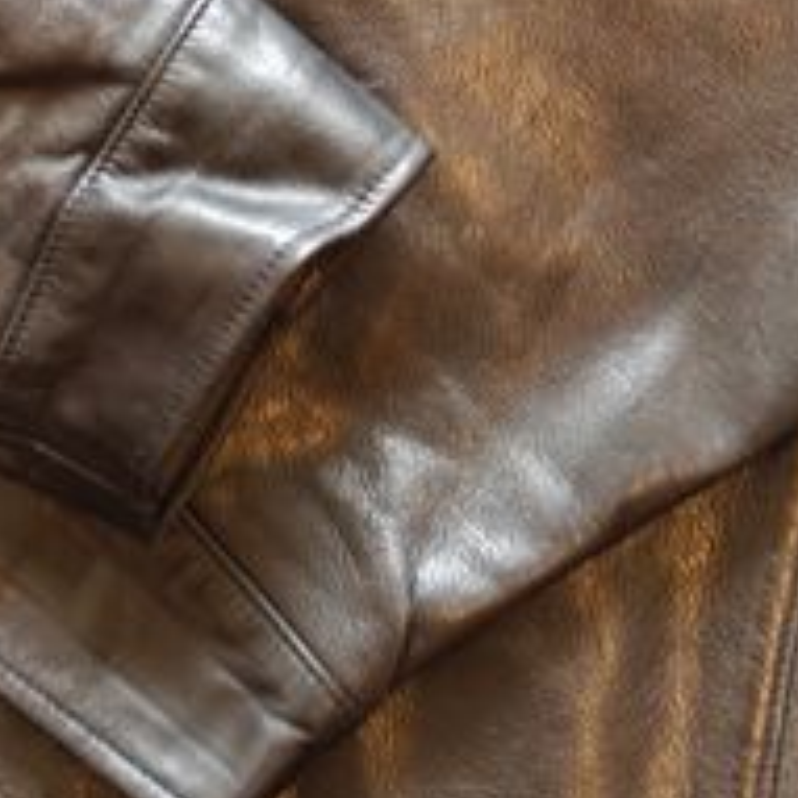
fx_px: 2217
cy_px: 21
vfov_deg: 19.9
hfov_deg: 20.3
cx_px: 213
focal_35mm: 85
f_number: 1.6
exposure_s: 1/100
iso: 800
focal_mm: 6.06
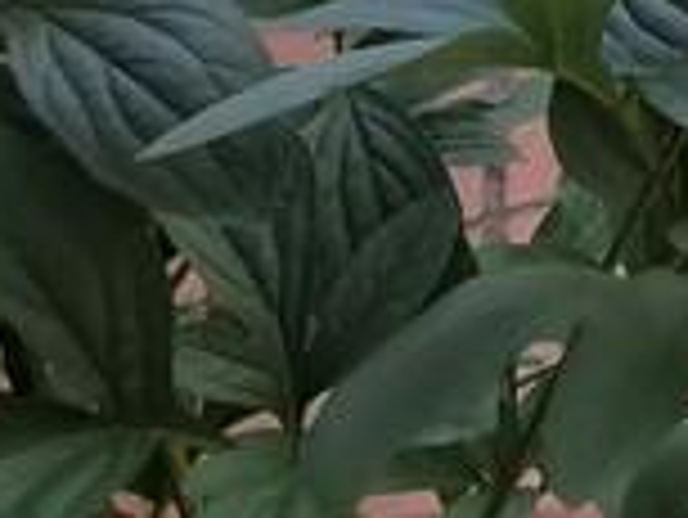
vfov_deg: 9.9
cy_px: -1018
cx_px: 1826
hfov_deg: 12.2
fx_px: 2268
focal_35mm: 114
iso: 50
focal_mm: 2.26
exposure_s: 1/722
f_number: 2.2
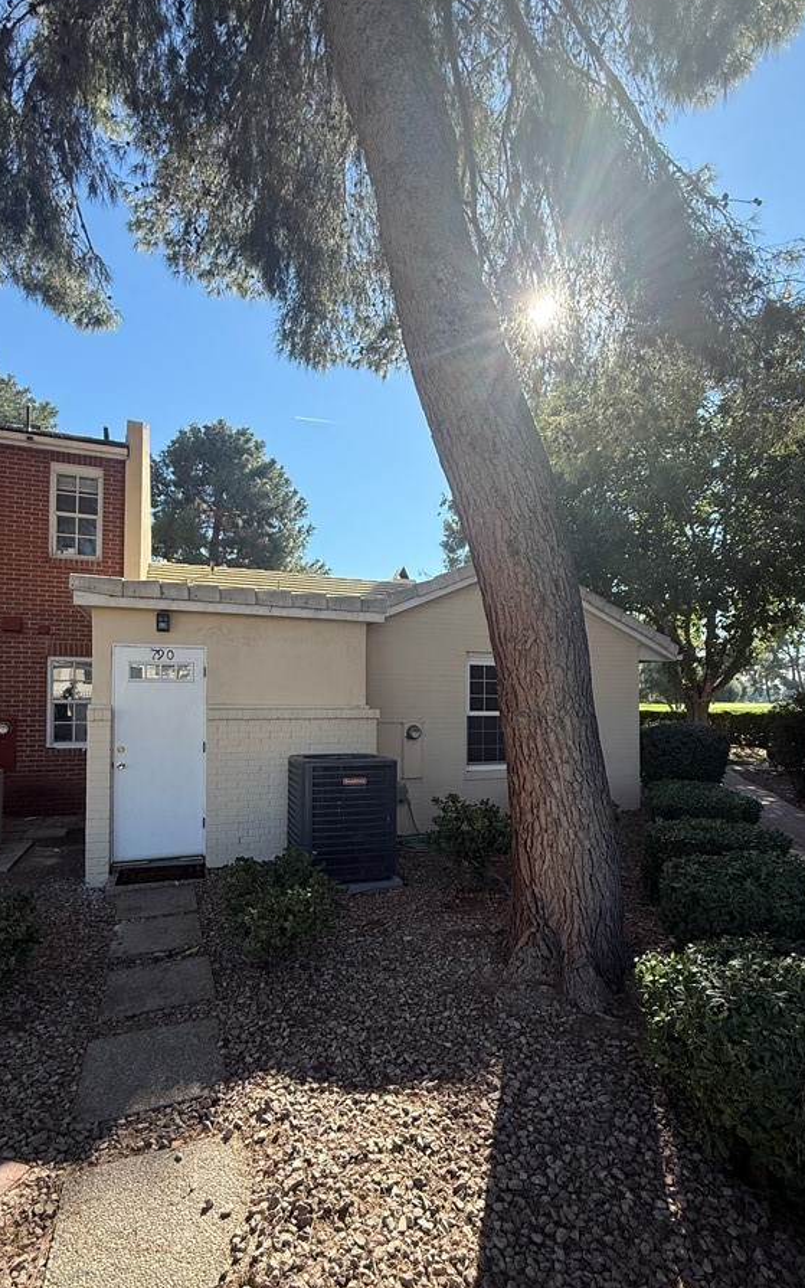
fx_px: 597
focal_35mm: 17
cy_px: 693
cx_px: 382
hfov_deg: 68.0
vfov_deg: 94.2
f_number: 2.2
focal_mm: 2.22
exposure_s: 1/942
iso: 64
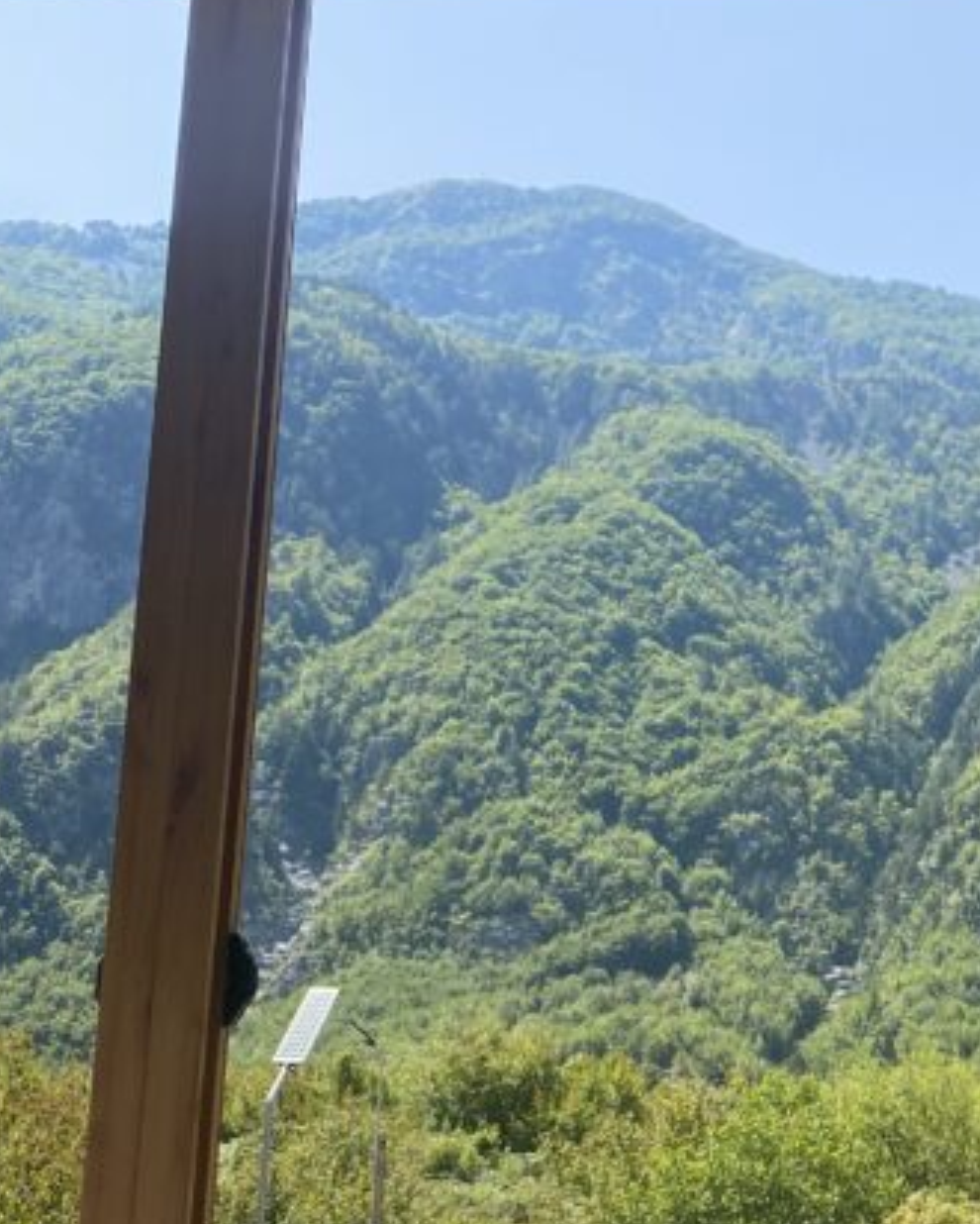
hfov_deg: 23.1
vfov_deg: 30.0
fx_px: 2282
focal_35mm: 63
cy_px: 719
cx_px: 1007
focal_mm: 4.25
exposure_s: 1/1585
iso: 32
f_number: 1.8
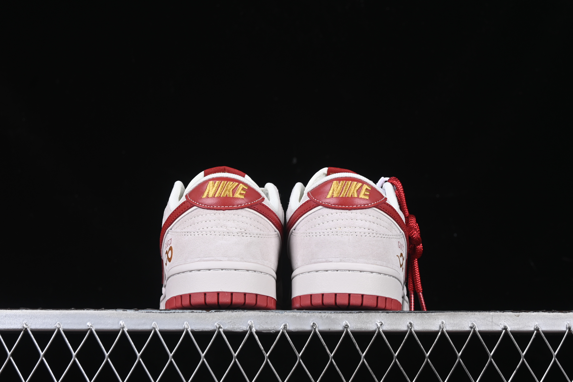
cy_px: 191
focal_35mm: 75
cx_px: 286
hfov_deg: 27.0
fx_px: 1194
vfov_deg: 18.2
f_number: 8
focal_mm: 50
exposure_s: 1/80
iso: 160
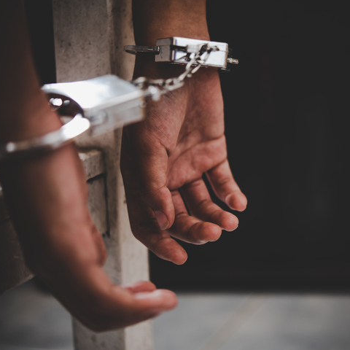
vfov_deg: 22.5
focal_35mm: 77
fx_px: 881
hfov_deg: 22.4
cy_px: 175
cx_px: 224
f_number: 3
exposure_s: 1/125
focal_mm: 60
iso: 250
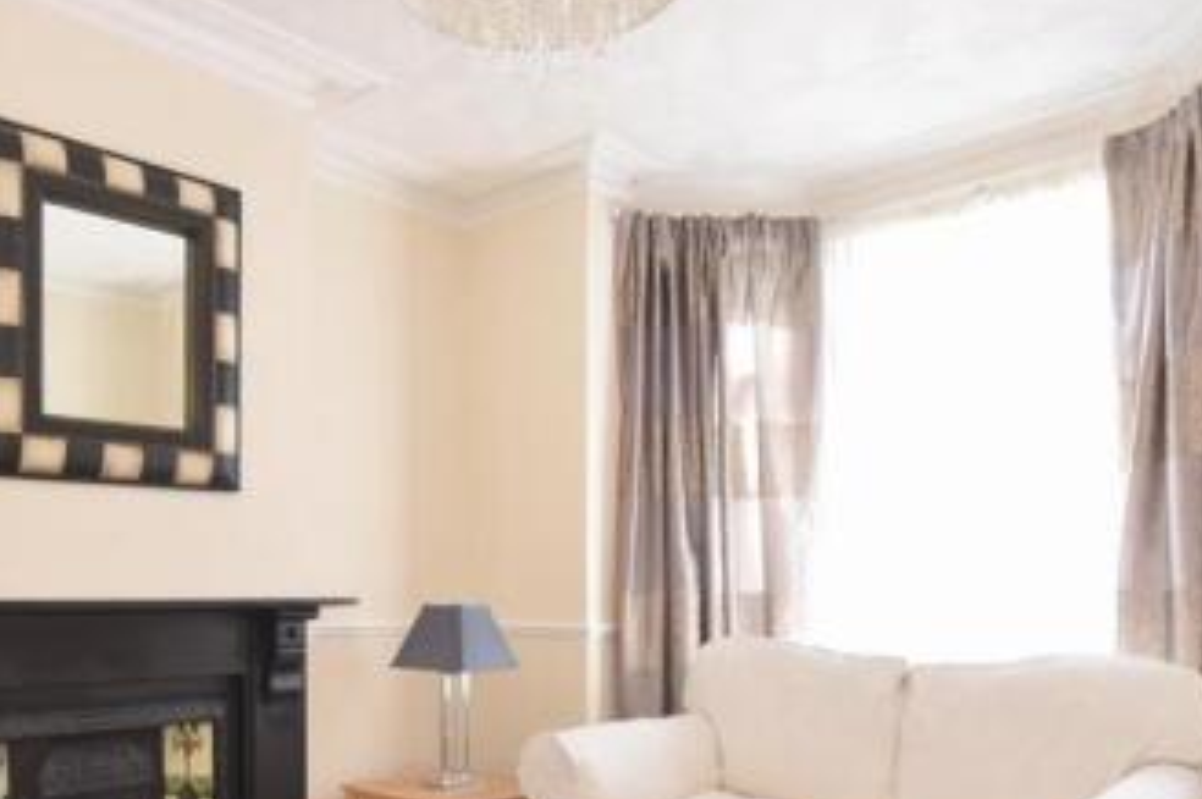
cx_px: 432
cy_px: 599
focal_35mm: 30
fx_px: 1001
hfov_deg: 60.9
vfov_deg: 42.2
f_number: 8
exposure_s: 1/25
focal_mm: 10
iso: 500
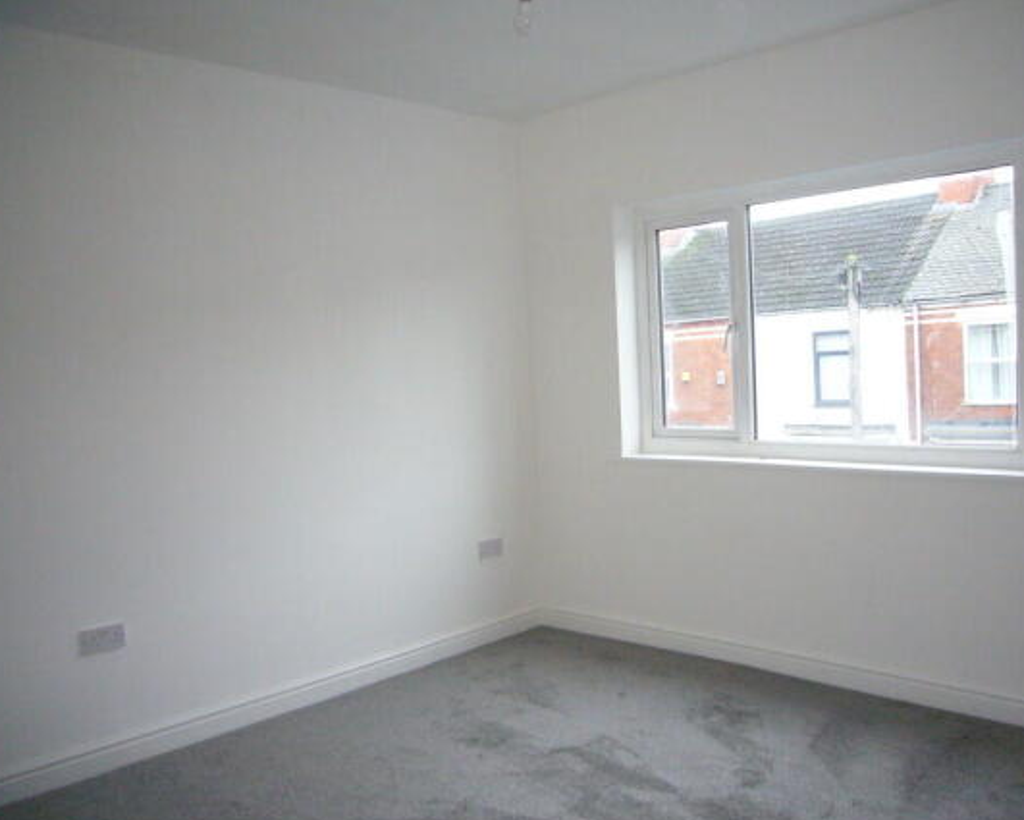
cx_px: 535
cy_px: 420
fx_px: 909
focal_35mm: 30
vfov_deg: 48.5
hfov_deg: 58.7
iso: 320
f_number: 2.8
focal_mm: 4.6
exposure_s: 1/30
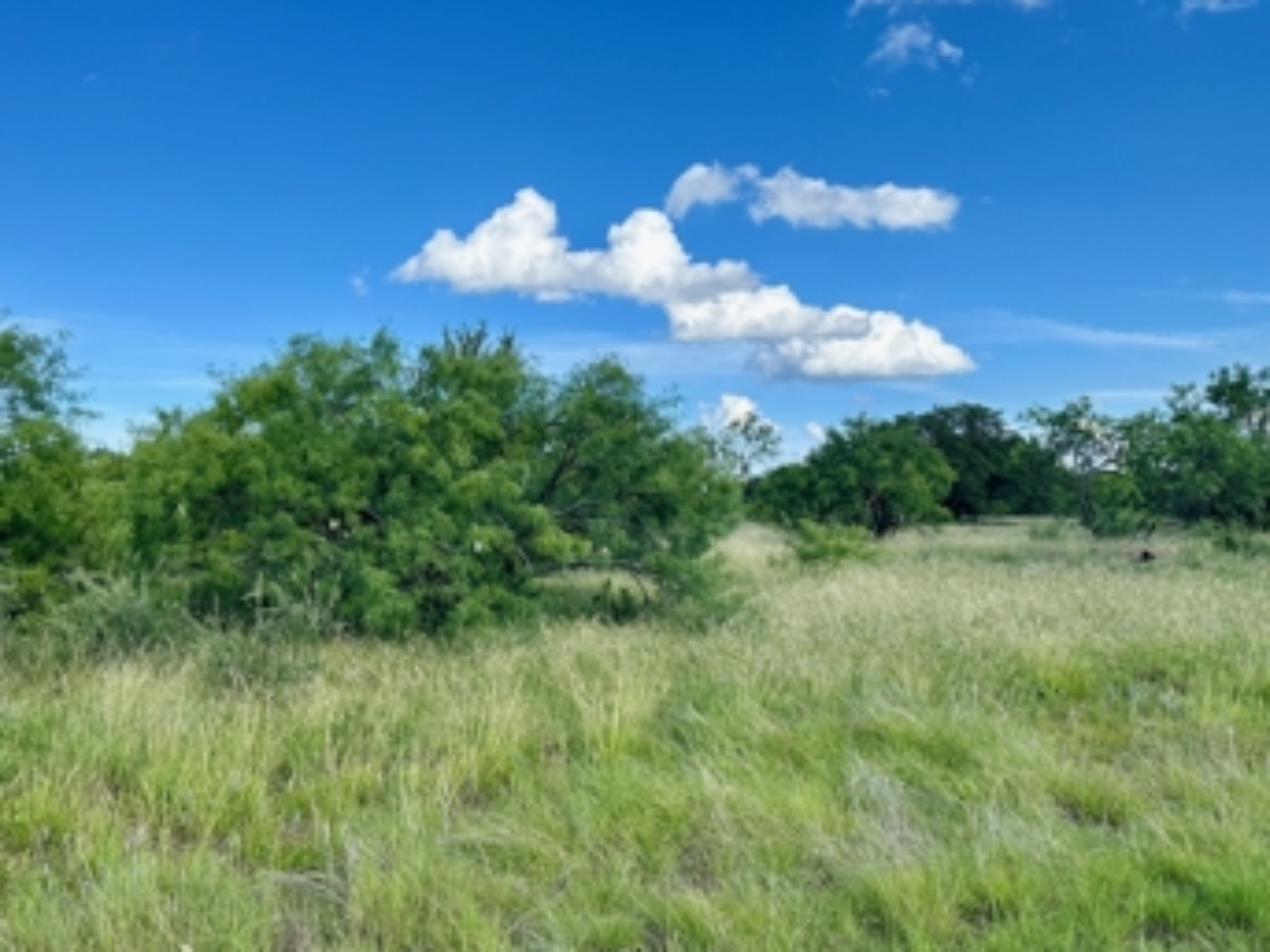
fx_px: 1027
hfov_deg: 63.3
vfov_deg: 49.7
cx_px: 563
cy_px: 511
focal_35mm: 28
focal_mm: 6.86
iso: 80
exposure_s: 1/3861
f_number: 1.78
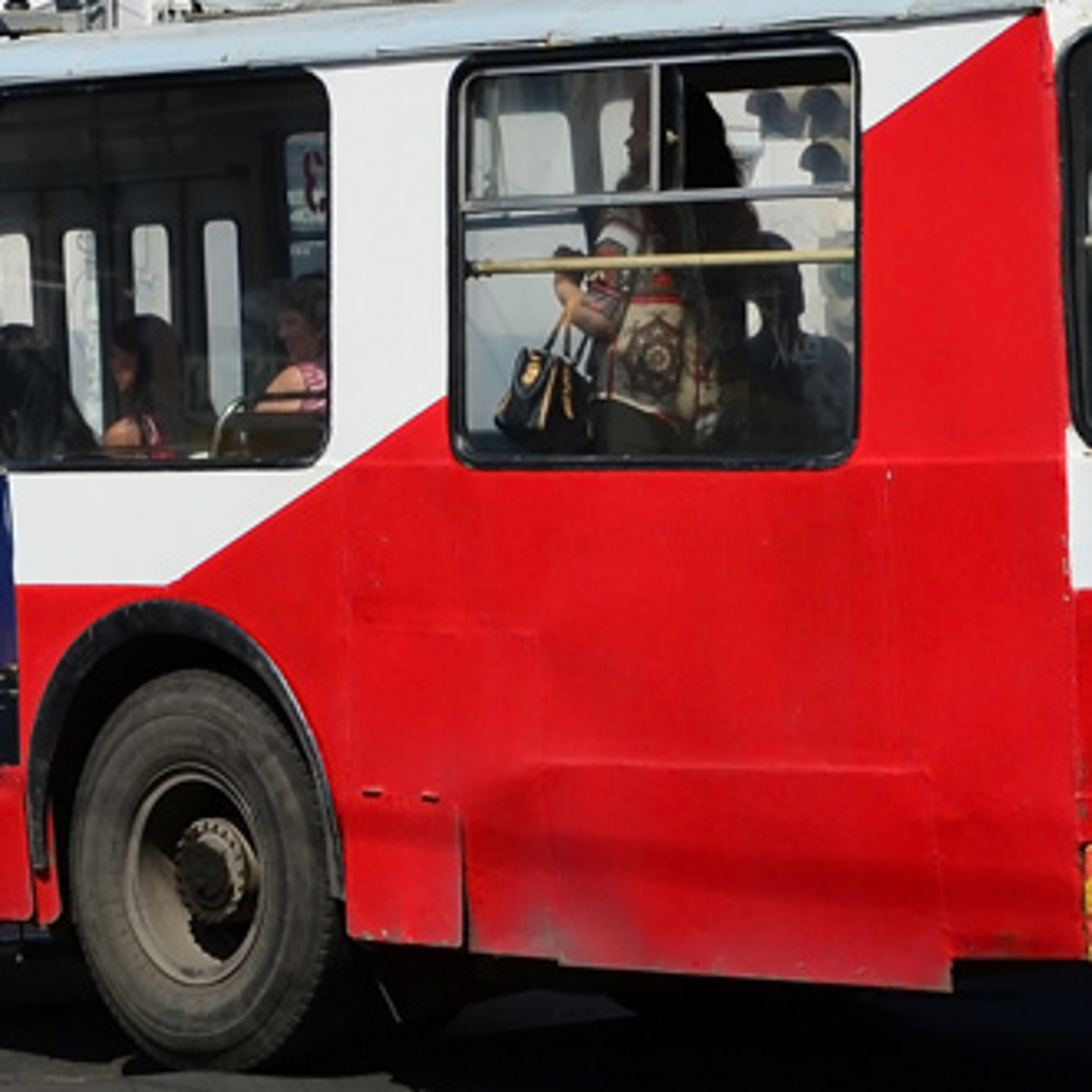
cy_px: 132
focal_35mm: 157
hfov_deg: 11.1
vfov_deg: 11.1
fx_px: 5603
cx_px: 313
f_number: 4.2
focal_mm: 34
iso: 125
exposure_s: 1/1500
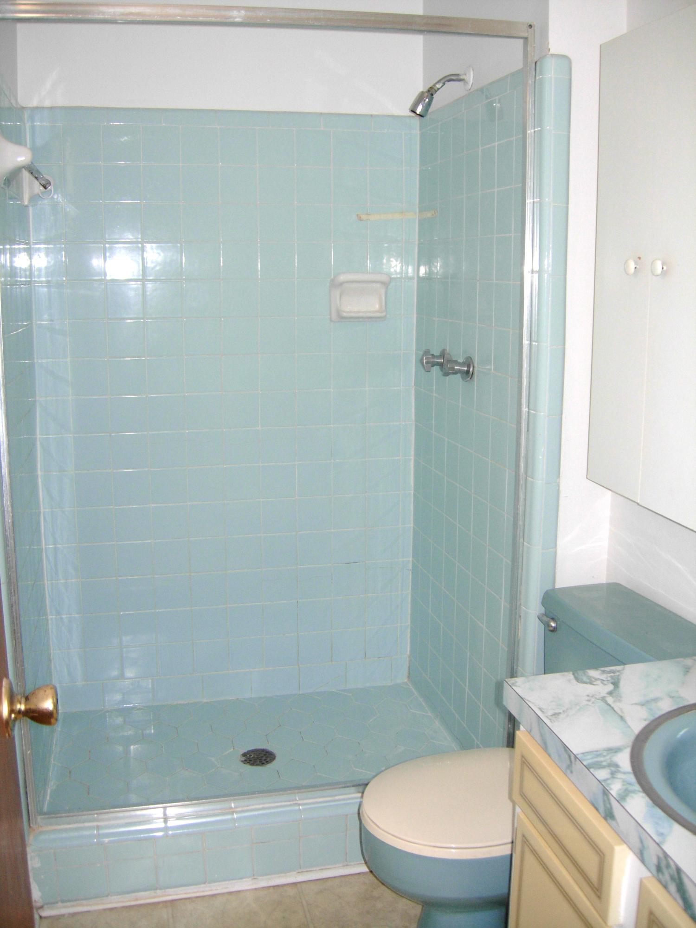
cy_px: 464
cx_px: 348
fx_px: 965
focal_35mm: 36
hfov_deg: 39.7
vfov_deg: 51.4
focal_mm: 7.5
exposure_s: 1/45.2
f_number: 2.7
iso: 50
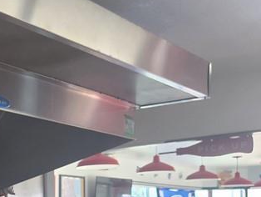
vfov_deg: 18.7
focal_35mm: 75
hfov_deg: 22.0
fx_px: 566
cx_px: -118
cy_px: 233
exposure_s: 1/120
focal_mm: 5.4
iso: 100
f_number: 1.8
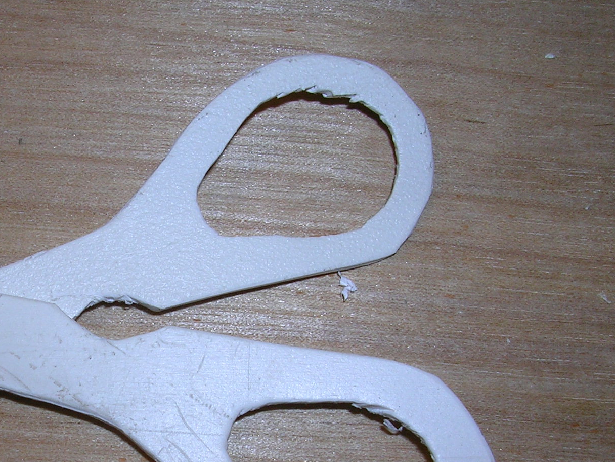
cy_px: 334
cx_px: 139
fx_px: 1137
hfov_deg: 29.7
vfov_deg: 22.8
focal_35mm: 64
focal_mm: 5.8
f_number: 5.6
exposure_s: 1/60.1
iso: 50
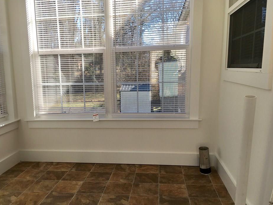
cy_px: 111
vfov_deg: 44.1
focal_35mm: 32
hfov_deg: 56.7
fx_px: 252
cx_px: 123
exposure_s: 1/466
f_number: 2.2
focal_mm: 4.15
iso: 25
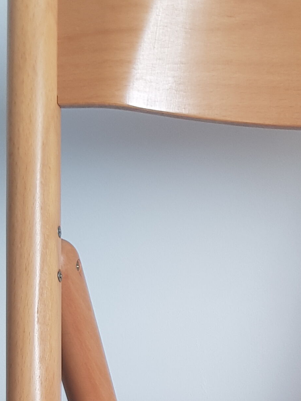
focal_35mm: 86
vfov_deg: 21.0
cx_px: 380
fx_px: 997
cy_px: 499
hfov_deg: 16.3
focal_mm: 4.2
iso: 50
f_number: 1.7
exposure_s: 1/50
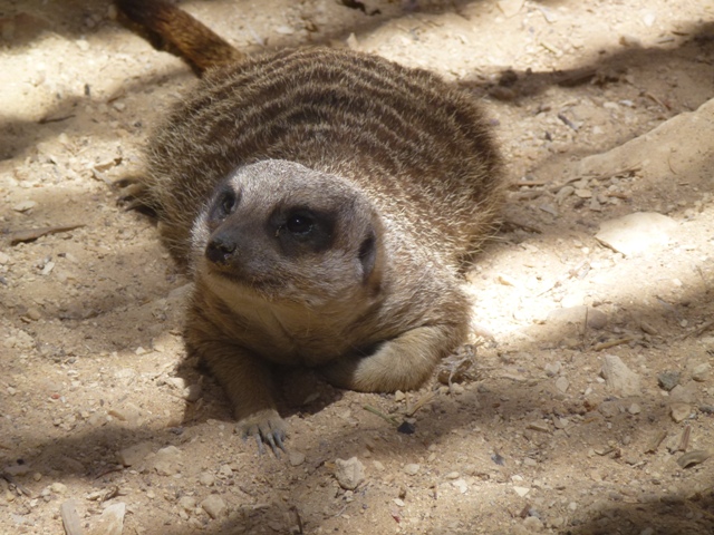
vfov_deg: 3.9
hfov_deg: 5.2
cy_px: 268
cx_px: 357
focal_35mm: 384
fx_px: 7920
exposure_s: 1/125
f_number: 5.9
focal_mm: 68.8
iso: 125
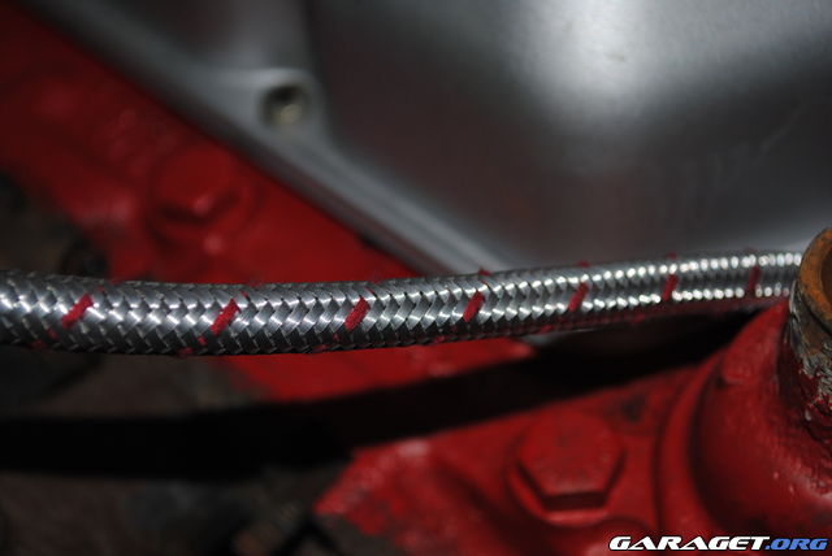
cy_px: 278
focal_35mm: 60
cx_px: 416
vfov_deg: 22.7
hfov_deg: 33.4
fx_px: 1388
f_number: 5.3
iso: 200
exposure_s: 1/60
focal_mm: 40
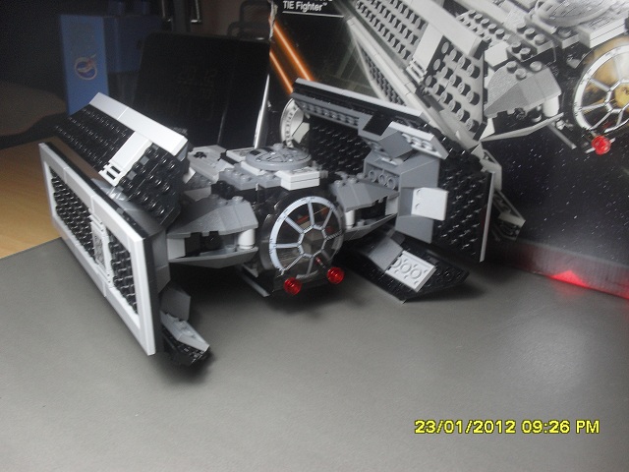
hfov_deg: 52.6
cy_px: 236
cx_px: 314
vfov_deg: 40.7
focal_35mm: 35
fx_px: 636
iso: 120
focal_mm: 6.3
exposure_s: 1/45
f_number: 3.2
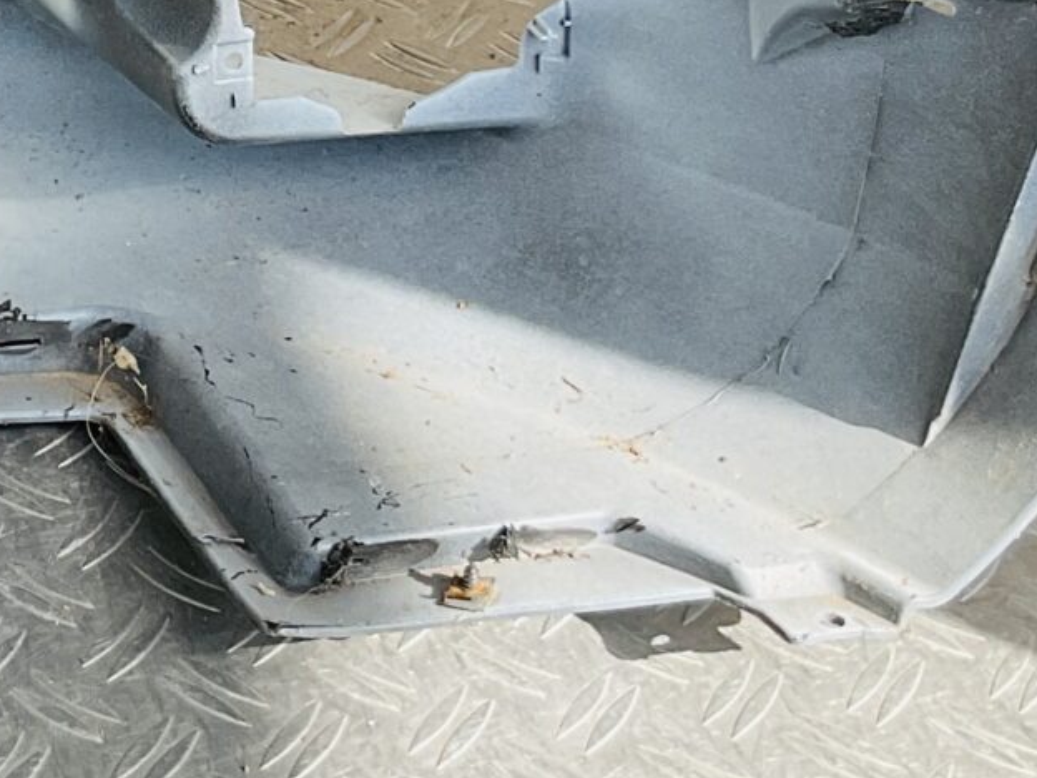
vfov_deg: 11.9
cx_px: 32
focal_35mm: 119
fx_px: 3565
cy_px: -379
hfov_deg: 16.3
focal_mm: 3
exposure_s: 1/333
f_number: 1.8
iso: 16
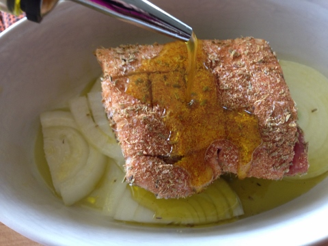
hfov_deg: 55.4
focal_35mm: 33
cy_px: 123
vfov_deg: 42.9
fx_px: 313
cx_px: 164
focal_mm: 4.12
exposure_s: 1/20
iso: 80
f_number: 2.4
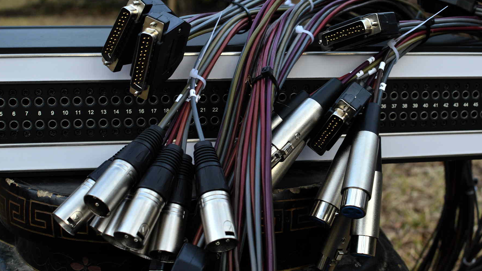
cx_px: 241
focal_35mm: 56
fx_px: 710
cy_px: 120
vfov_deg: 21.6
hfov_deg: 37.5
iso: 400
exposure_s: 1/60
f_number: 8
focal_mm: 35
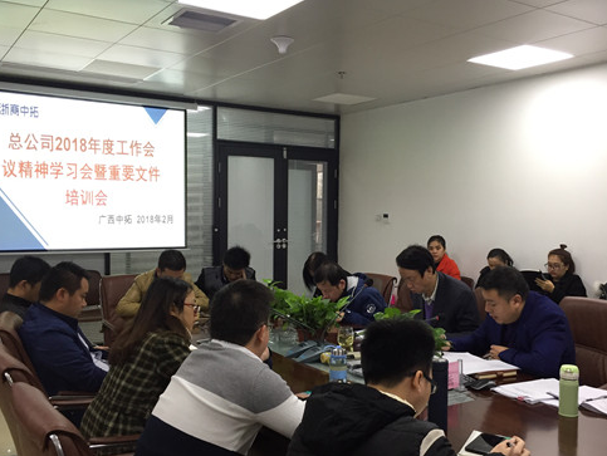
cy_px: 241
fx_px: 632
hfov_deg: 51.2
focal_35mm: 36
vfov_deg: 39.7
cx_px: 339
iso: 125
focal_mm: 4.15
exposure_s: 1/33
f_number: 2.2
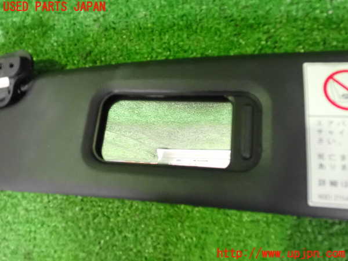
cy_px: 130
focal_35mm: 30
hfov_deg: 60.0
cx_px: 174
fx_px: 302
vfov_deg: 46.8
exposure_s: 1/80
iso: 2000
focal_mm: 5.4
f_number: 2.3
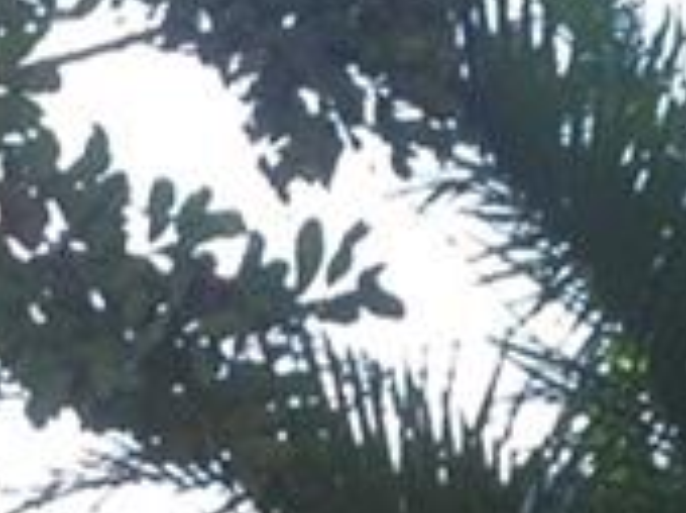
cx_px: 202
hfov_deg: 9.4
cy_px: 1192
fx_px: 4176
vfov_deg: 6.7
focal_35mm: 211
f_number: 2.4
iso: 50
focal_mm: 4.28
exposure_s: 1/272
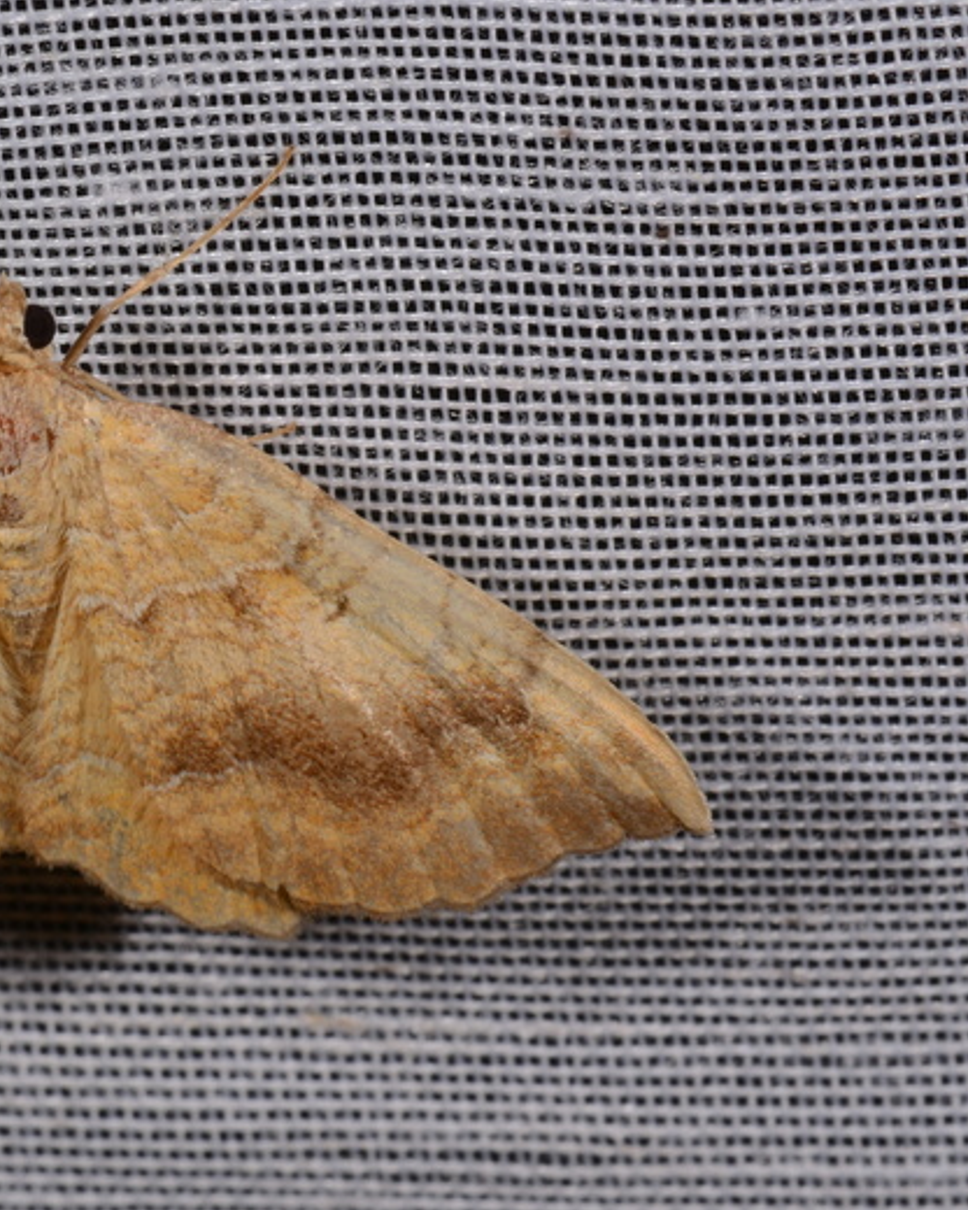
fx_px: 6507
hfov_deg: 8.5
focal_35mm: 182
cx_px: 91
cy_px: 603
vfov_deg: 10.6
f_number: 32
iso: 100
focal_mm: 85
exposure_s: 1/60
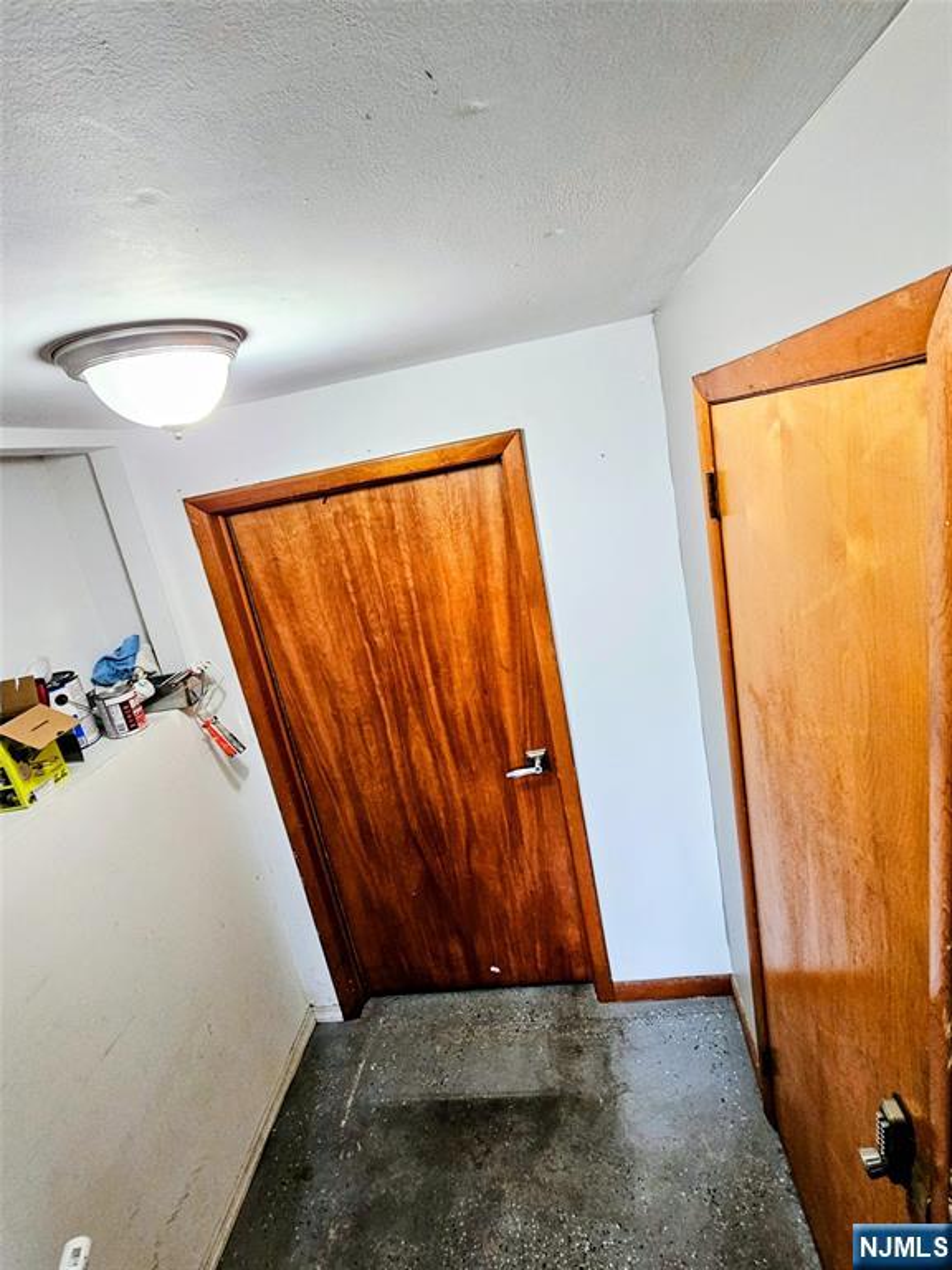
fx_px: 477
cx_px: 476
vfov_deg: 106.2
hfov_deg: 89.9
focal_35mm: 13
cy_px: 635
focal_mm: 2.2
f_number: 2.2
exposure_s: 1/40
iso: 400
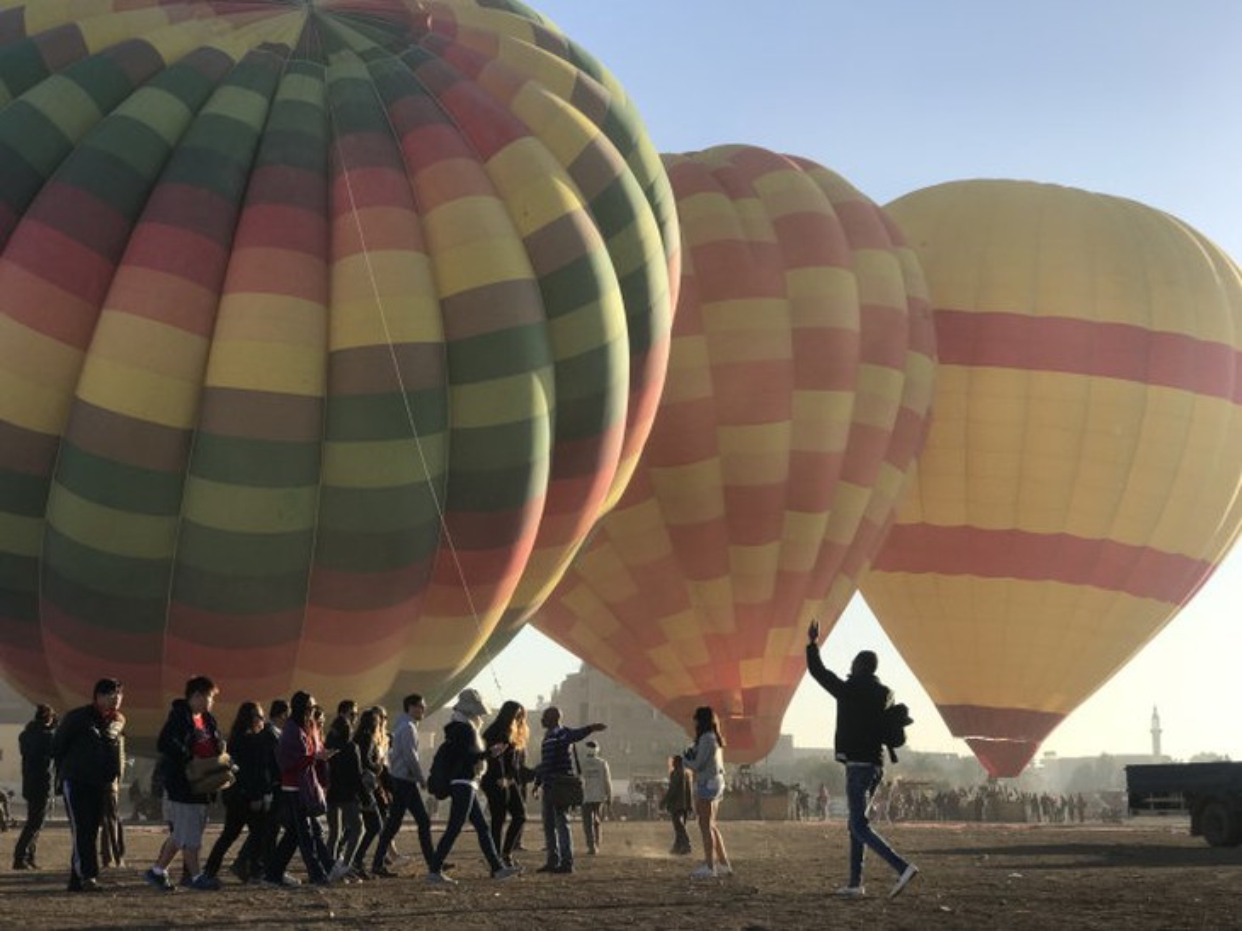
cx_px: 621
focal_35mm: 57
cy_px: 466
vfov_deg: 25.6
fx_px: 2044
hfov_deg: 33.8
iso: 20
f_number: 2.8
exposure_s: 1/567
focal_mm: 6.6
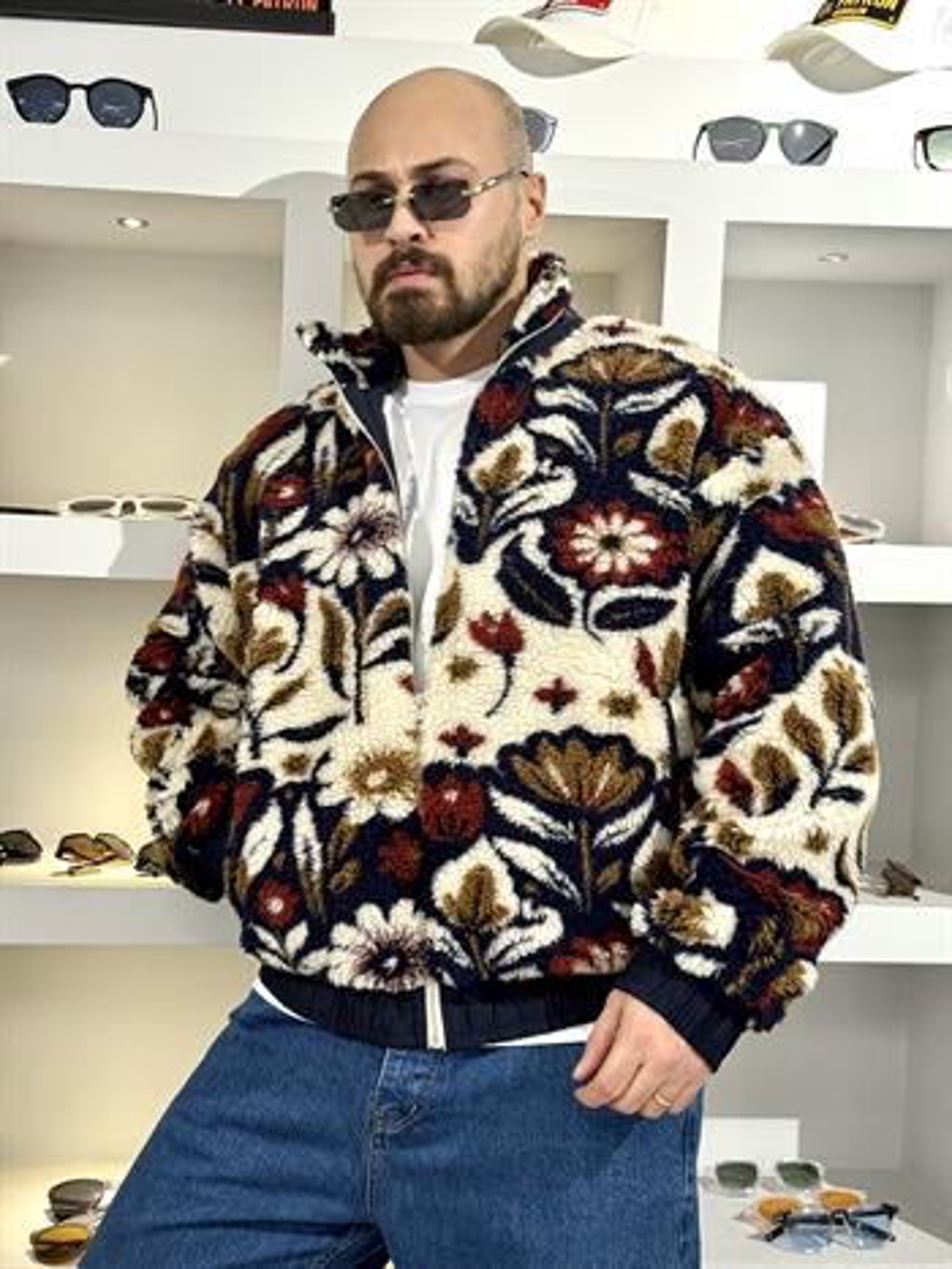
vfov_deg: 39.6
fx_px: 1759
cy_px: 634
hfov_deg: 30.3
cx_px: 476
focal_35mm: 48
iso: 125
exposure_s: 1/100
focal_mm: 6.76
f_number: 1.78
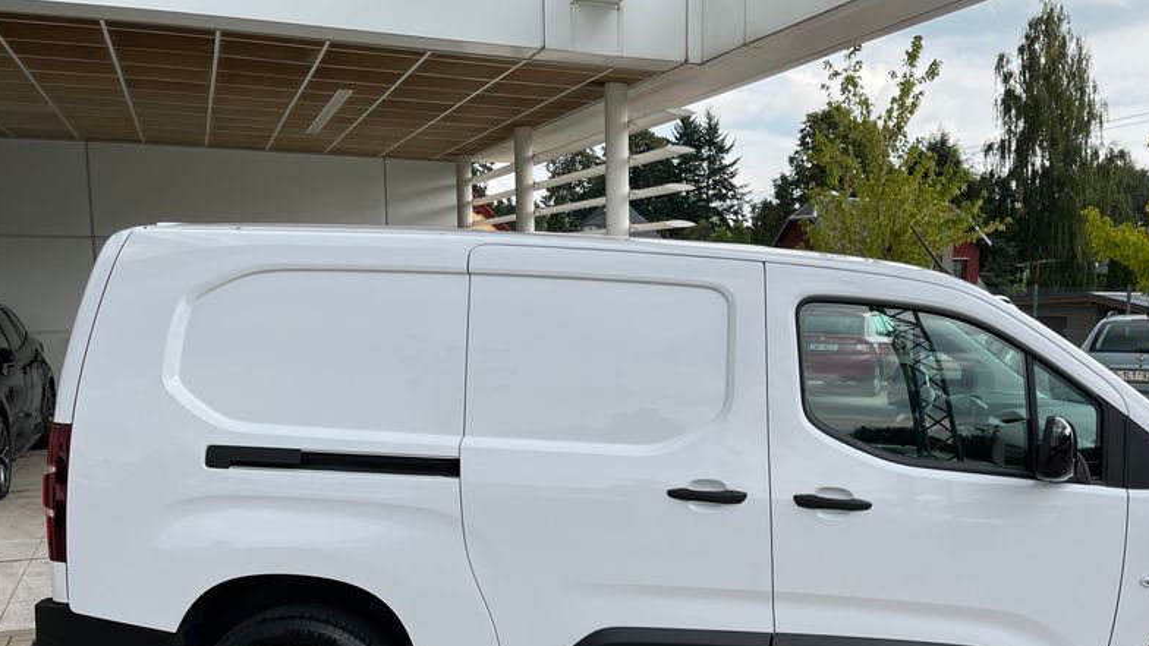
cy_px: 457
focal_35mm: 37
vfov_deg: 31.6
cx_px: 721
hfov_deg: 53.4
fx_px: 1127
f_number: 1.6
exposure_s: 1/975
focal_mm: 5.1
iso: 50
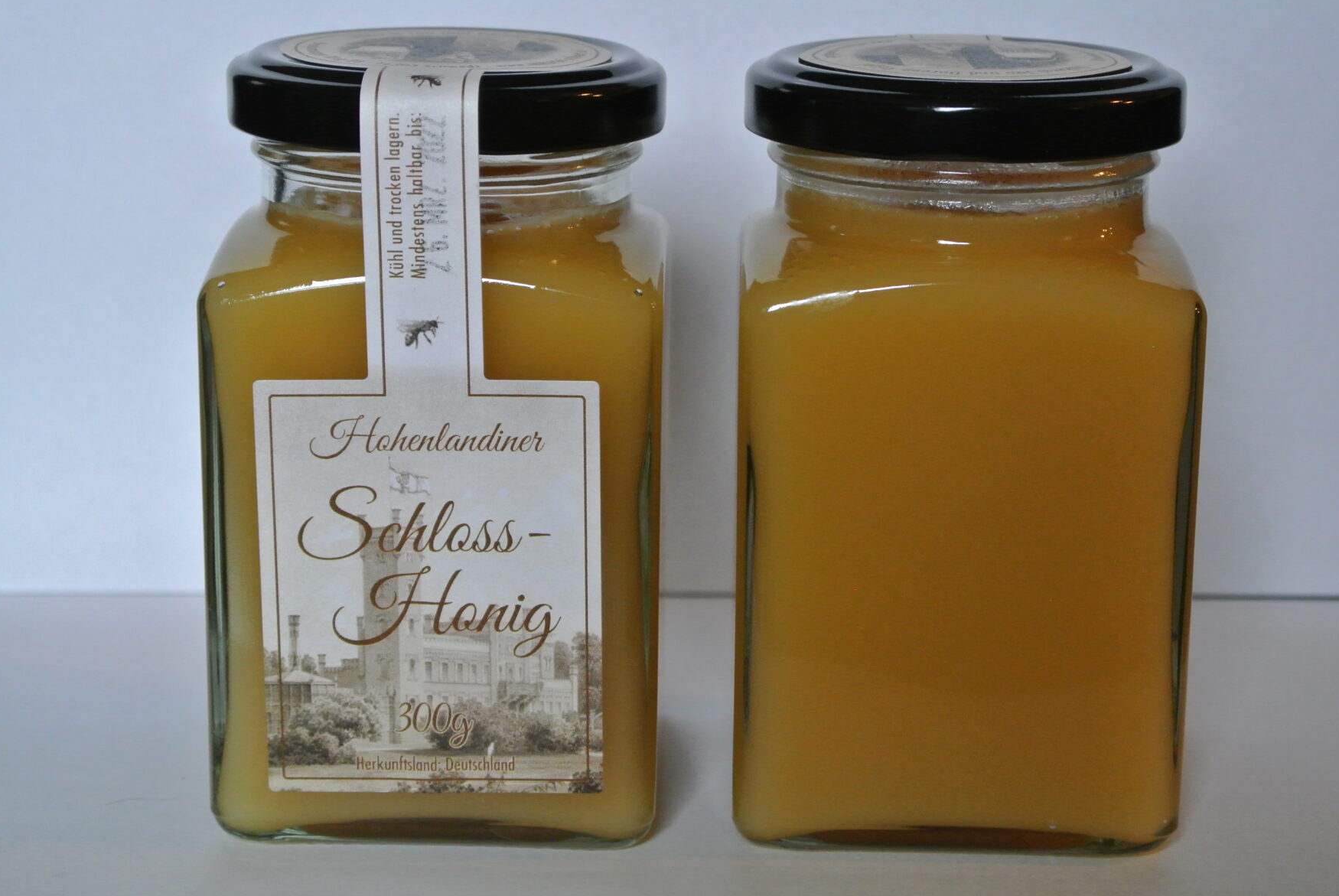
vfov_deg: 16.5
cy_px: 456
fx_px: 3090
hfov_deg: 24.4
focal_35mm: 83
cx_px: 681
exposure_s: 1/25
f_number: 5.6
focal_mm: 30
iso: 800
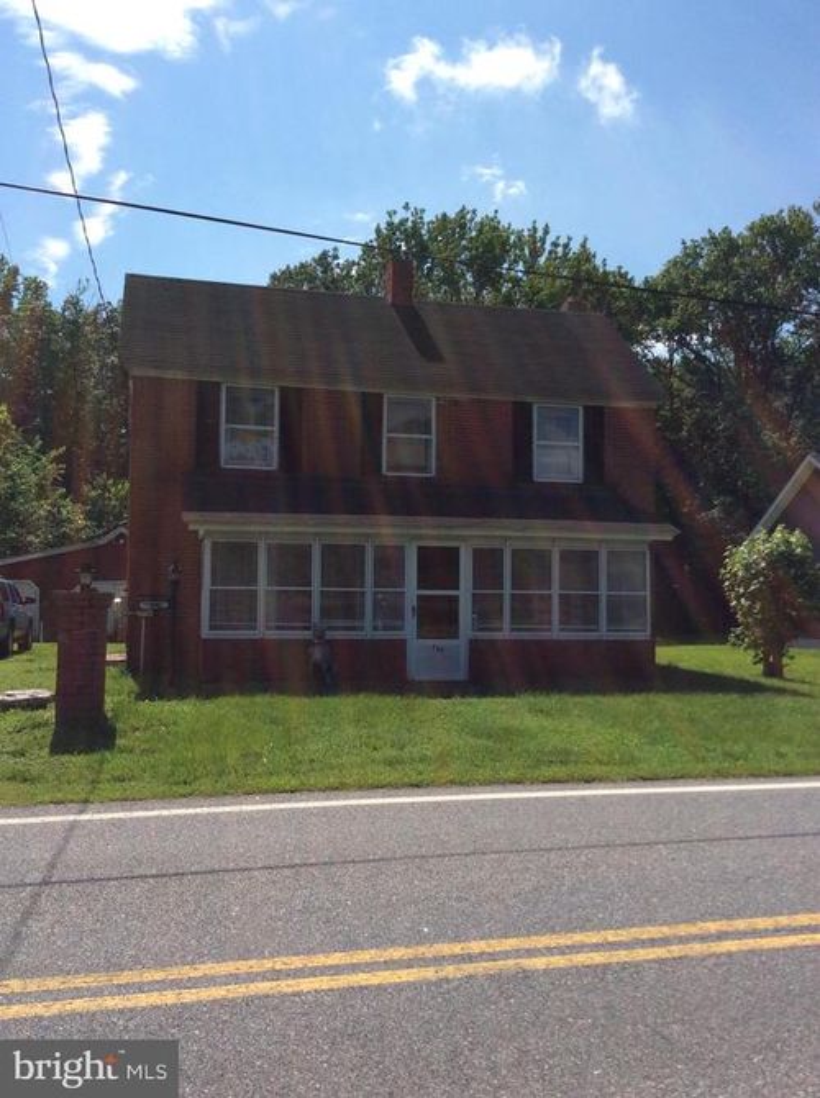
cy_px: 549
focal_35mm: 32
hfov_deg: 44.0
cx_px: 410
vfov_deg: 56.9
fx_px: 1014
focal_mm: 3.3
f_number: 2.4
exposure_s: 1/2203
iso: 32
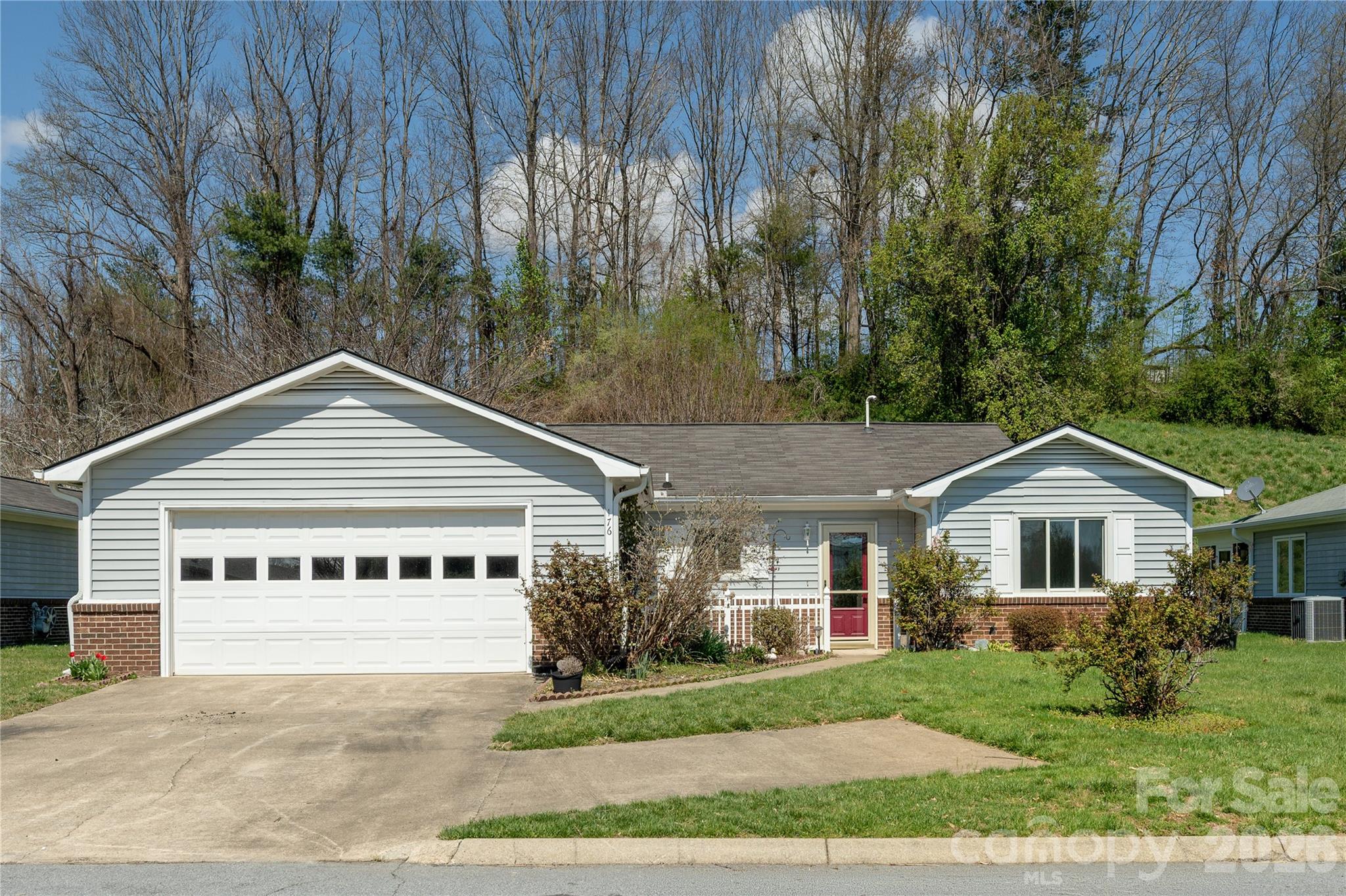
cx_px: 673
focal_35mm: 30
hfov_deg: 61.9
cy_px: 448
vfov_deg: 43.6
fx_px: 1121
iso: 320
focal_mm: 30
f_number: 7.1
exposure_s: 1/1600
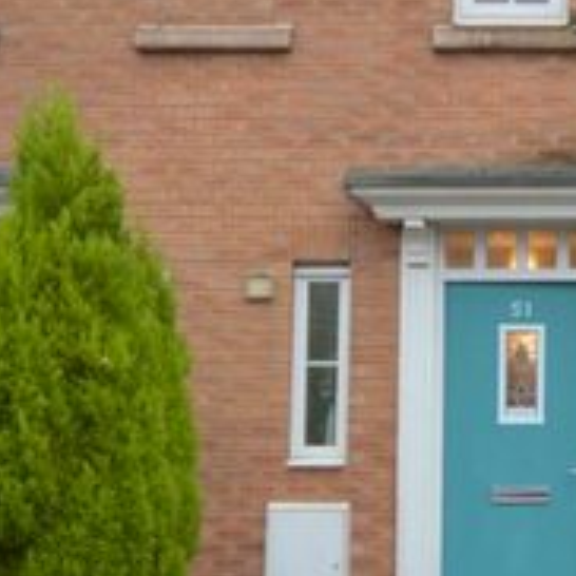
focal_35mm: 49
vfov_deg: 34.5
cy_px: 209
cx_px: 611
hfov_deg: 31.3
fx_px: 922
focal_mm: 10
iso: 400
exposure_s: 1/80
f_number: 4
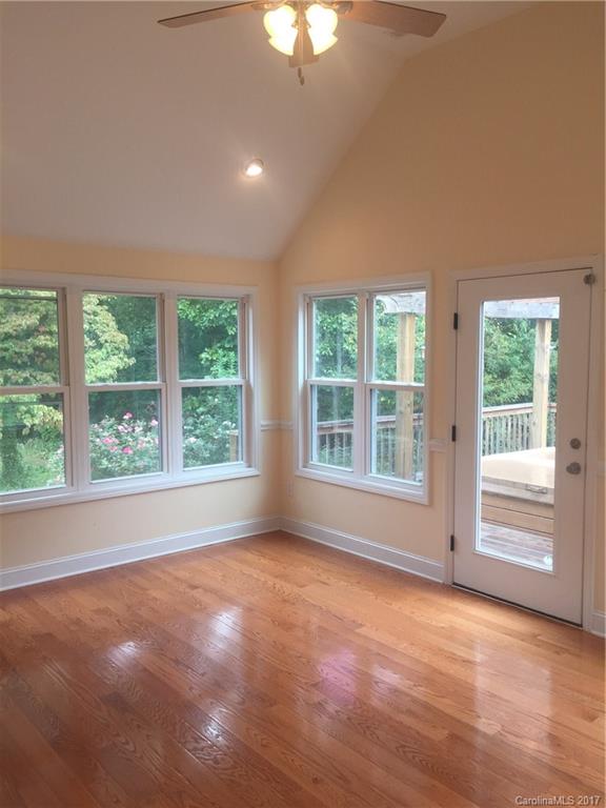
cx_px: 303
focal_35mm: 29
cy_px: 404
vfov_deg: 61.7
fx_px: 677
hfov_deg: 48.2
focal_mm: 4.15
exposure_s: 1/60
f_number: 2.2
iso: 32
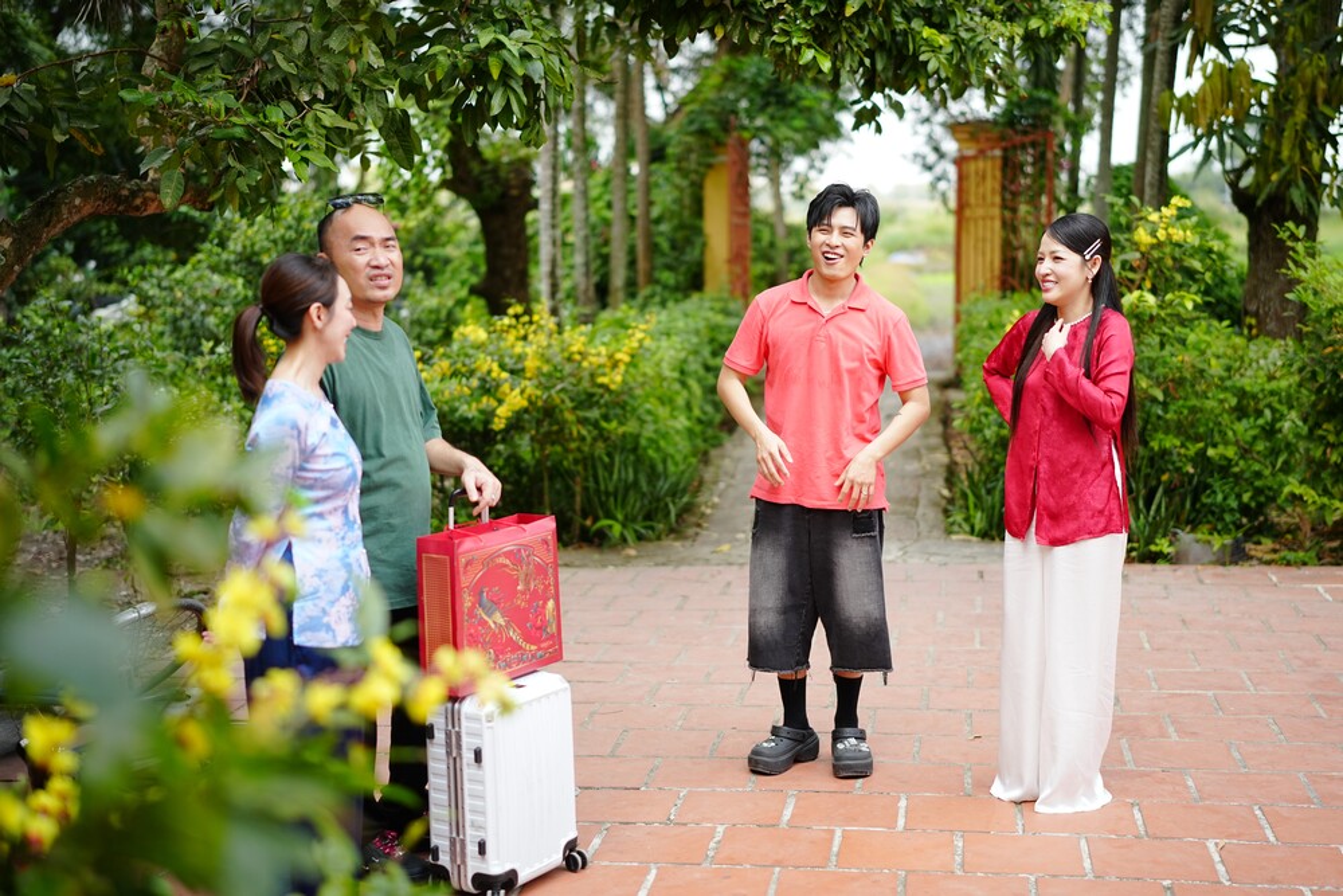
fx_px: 1865
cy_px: 448
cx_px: 672
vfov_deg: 27.0
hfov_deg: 39.6
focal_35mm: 50
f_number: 1.4
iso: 250
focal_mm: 50
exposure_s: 1/2000
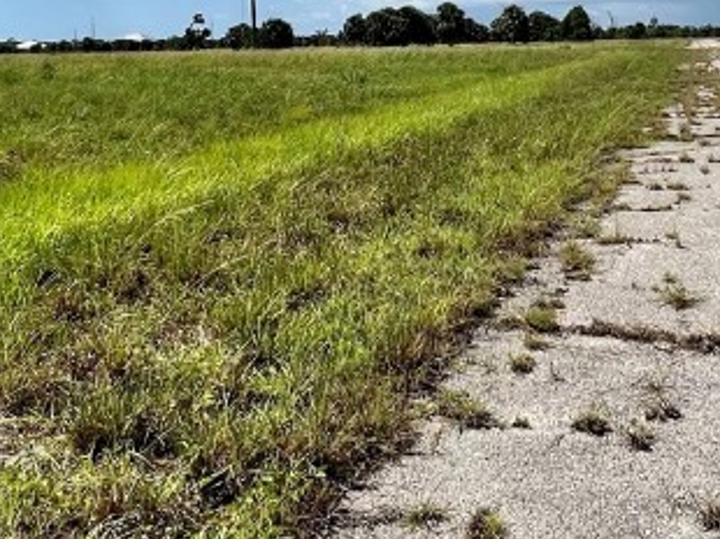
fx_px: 894
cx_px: 432
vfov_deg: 32.0
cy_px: 58
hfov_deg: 43.7
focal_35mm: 43
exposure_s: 1/3774
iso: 40
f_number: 1.8
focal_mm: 1.57
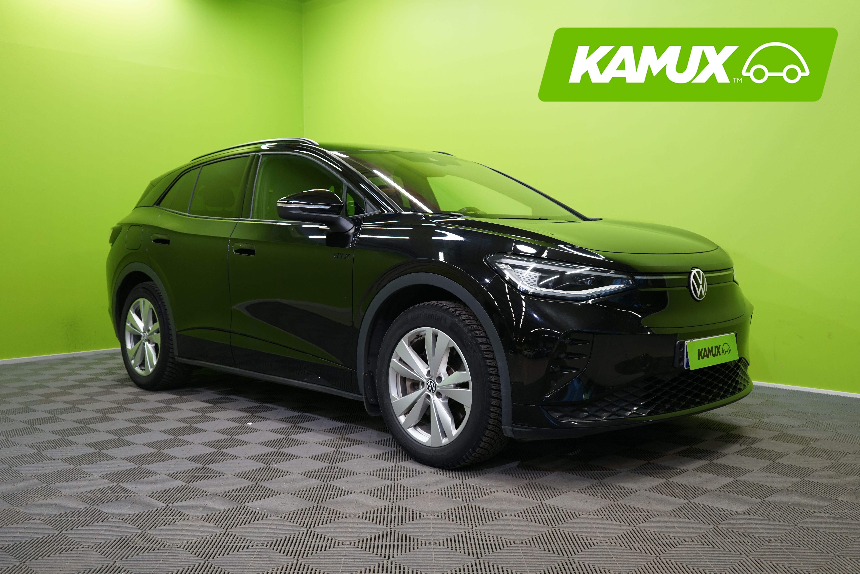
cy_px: 287
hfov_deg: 55.8
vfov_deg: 38.9
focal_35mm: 34
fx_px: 812
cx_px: 430
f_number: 4.5
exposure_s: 1/40
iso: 500
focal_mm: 34
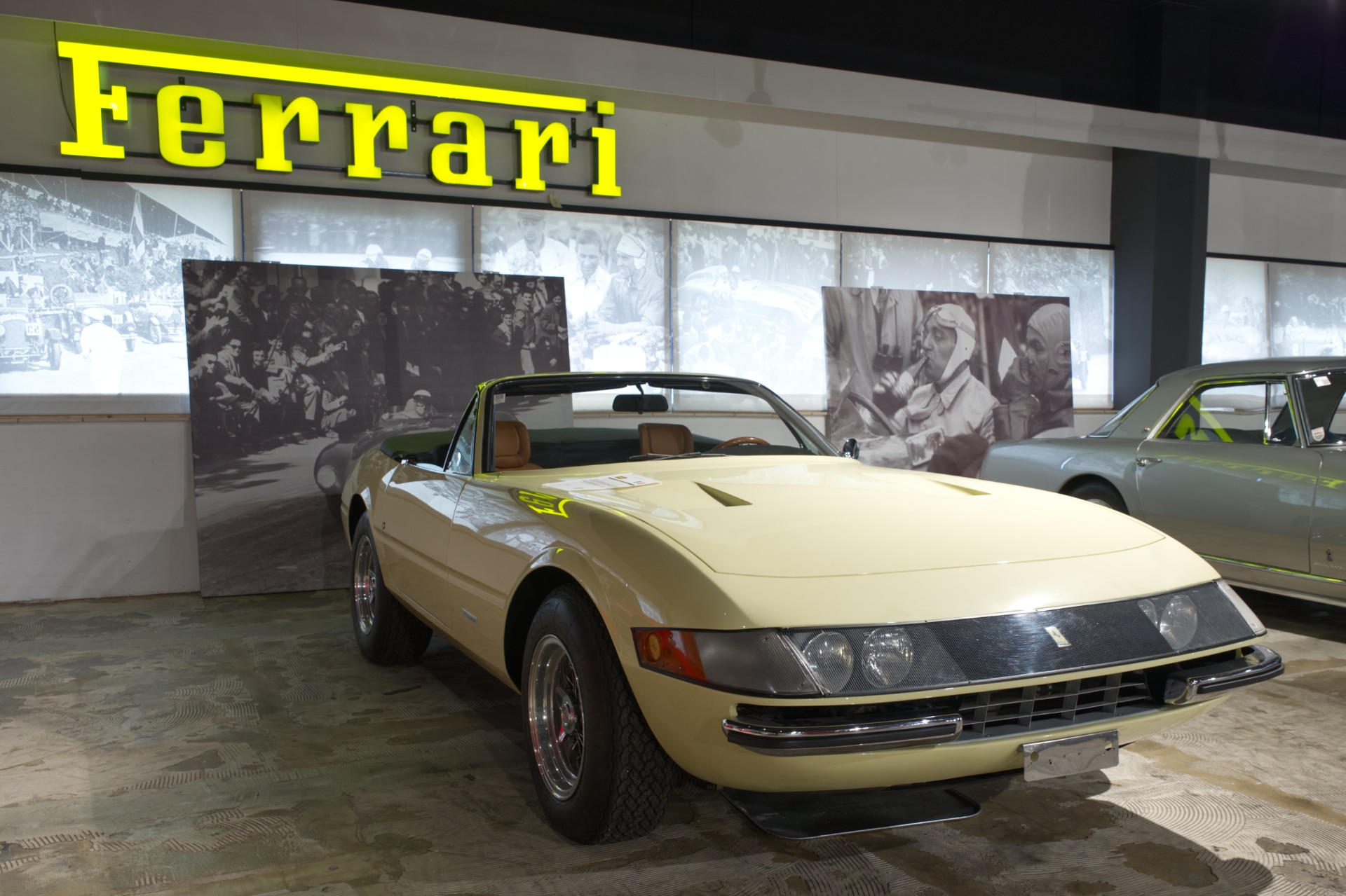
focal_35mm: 28
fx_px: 1028
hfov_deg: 66.4
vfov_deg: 47.1
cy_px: 448
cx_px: 673
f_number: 8
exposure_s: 1/3.33
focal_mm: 27.5
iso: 125
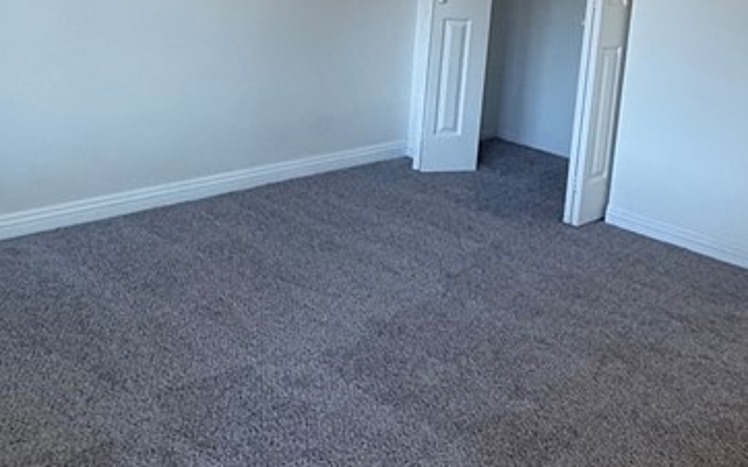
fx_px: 856
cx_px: 519
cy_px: 62
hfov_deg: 46.2
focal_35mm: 42
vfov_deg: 29.5
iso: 250
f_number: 2.2
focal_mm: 2.22
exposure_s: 1/99
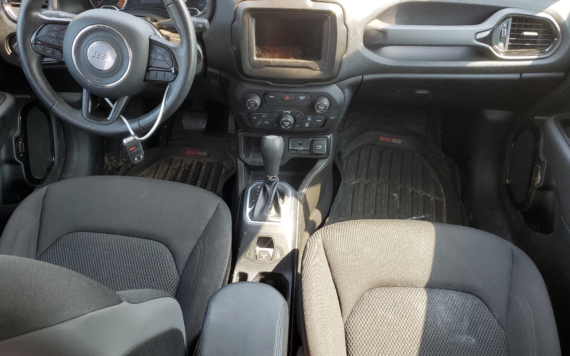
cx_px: 264
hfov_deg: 62.8
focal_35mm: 30
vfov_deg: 41.8
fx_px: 466
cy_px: 167
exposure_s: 1/120
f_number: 1.5
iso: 51
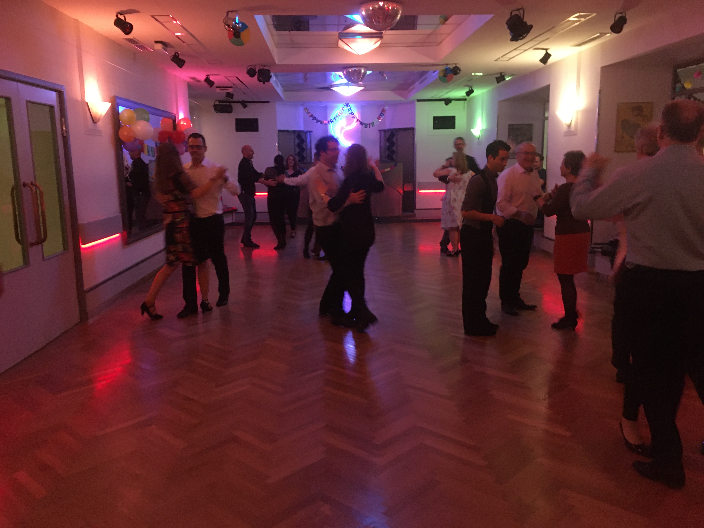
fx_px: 590
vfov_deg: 48.2
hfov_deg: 61.7
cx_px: 352
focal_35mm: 29
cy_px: 264
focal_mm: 4.15
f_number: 2.2
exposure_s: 1/17
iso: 400
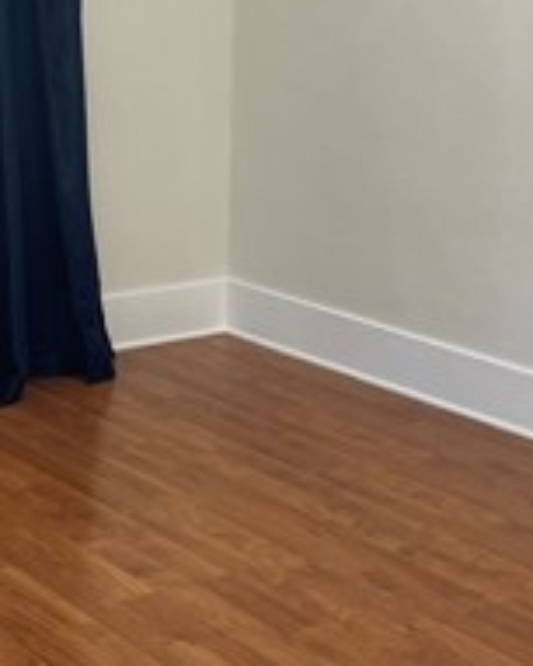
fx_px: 1675
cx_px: 0
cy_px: 230
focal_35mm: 85
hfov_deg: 17.7
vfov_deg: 22.4
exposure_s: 1/60
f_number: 1.6
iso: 64
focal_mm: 4.2
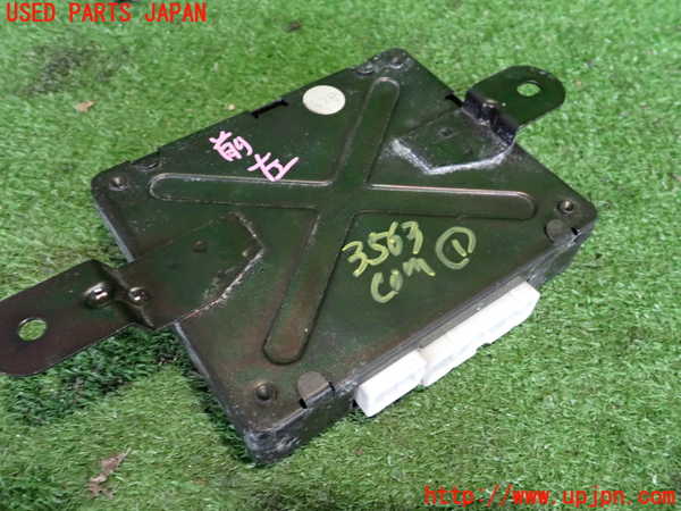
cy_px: 256
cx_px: 340
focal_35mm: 32
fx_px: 630
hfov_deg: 56.8
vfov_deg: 44.2
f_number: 2.4
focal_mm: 5.79
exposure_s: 1/25
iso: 800
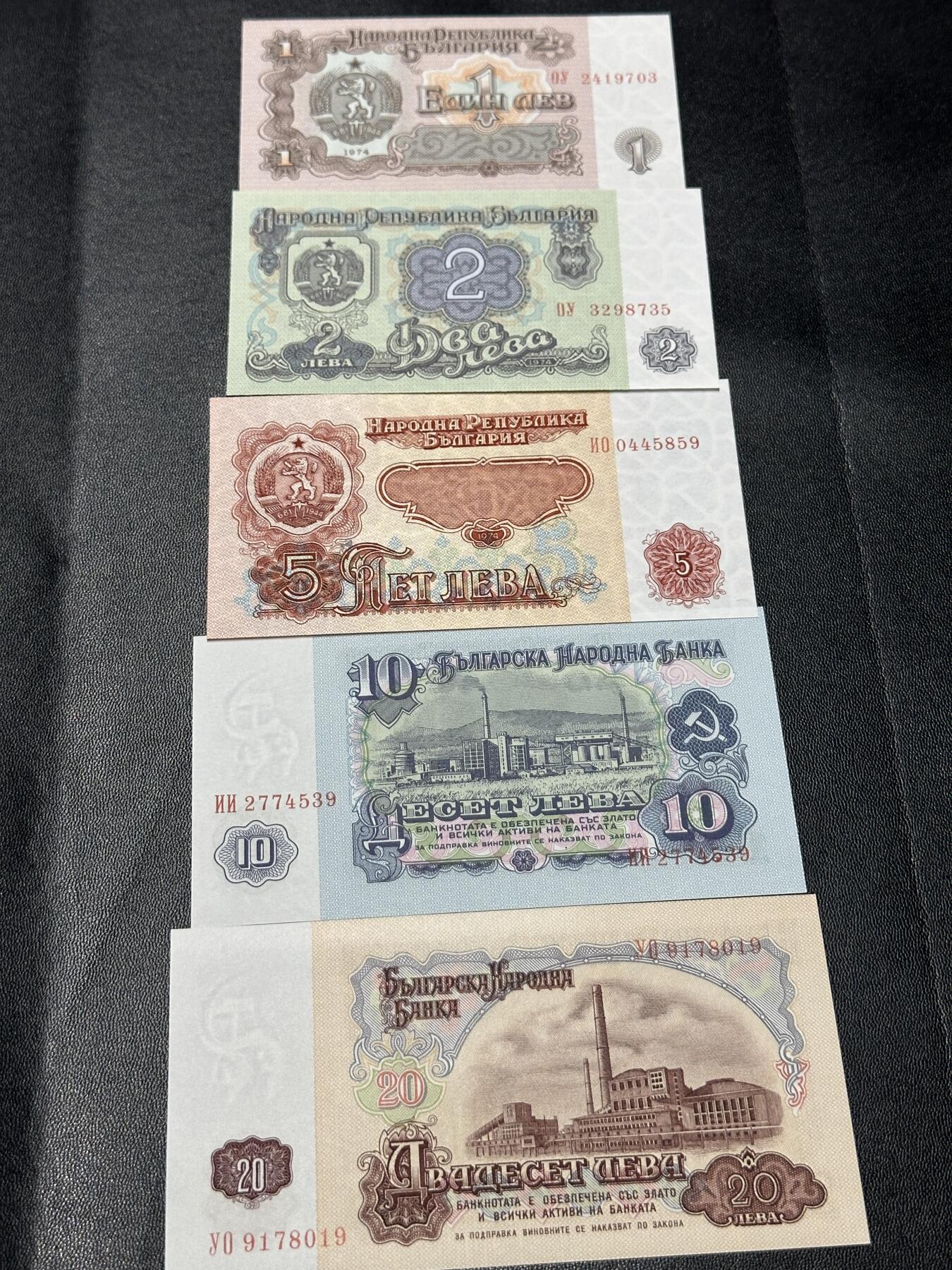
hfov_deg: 30.3
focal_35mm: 48
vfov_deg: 39.7
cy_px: 635
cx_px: 476
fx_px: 1760
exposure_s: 1/50
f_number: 1.78
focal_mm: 6.86
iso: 80
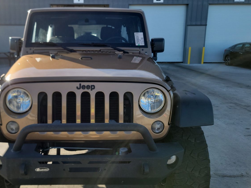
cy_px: 91
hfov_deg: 53.0
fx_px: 247
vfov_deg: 41.8
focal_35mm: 34
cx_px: 86
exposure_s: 1/375
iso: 50
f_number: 1.8
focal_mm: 6.7
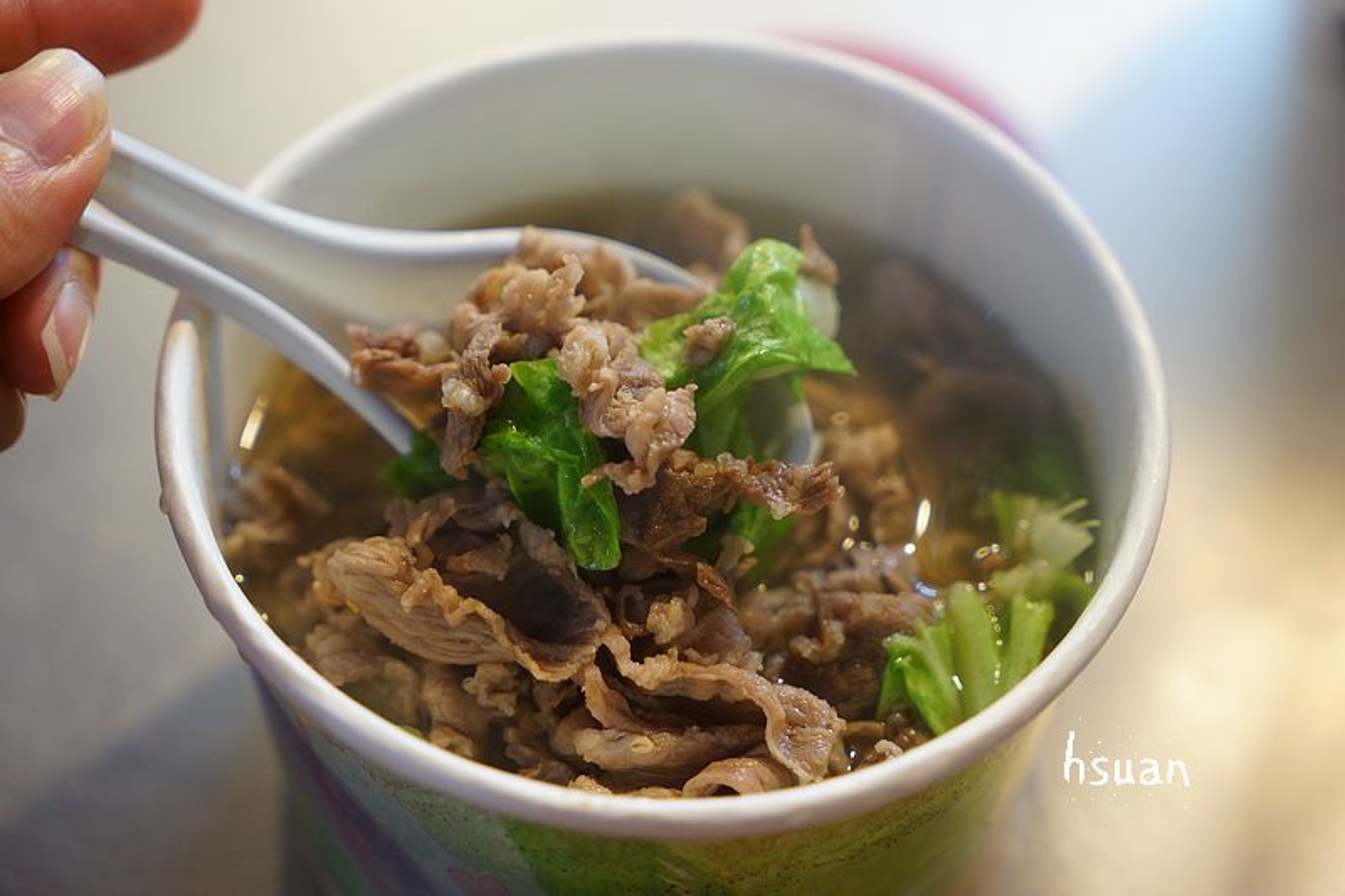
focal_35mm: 70
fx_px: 2615
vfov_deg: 19.4
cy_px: 448
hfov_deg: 28.8
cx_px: 672
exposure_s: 1/80
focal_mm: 70
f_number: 4
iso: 1250
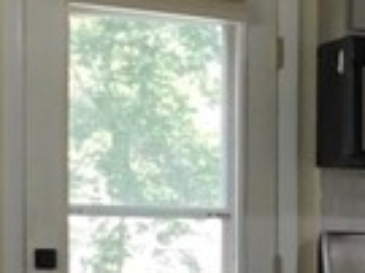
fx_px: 1844
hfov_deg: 10.1
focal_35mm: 175
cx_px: 817
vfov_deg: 8.3
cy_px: 389
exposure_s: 1/50
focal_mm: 4
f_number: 3
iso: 125
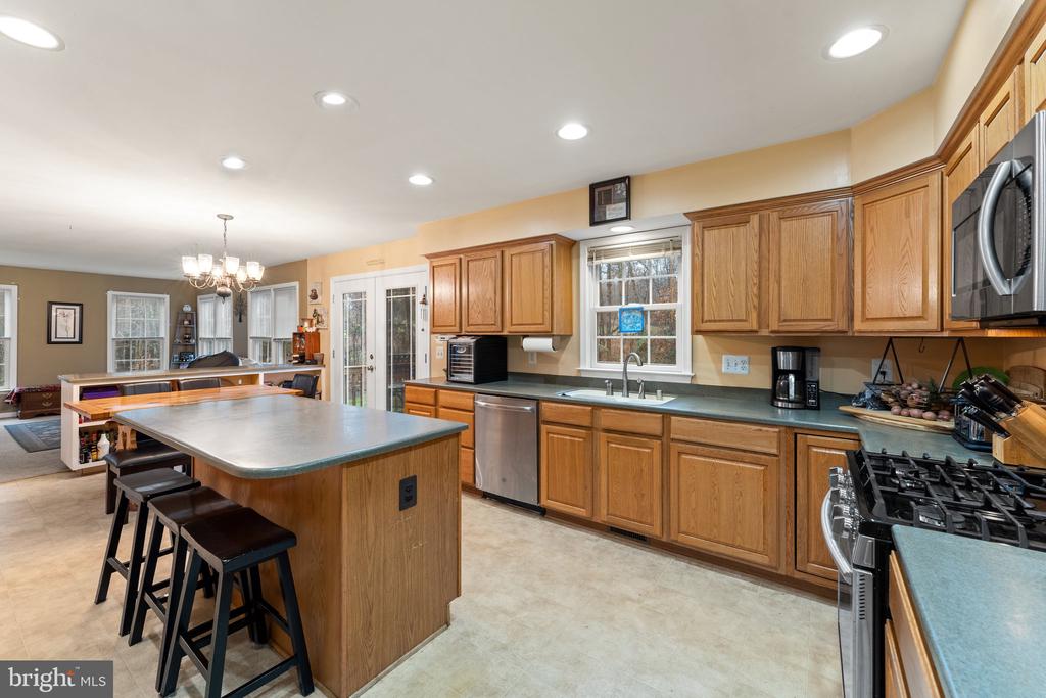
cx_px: 523
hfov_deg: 104.2
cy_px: 349
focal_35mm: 14
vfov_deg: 81.2
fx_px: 407
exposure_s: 1/3
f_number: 8
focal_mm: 14
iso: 640
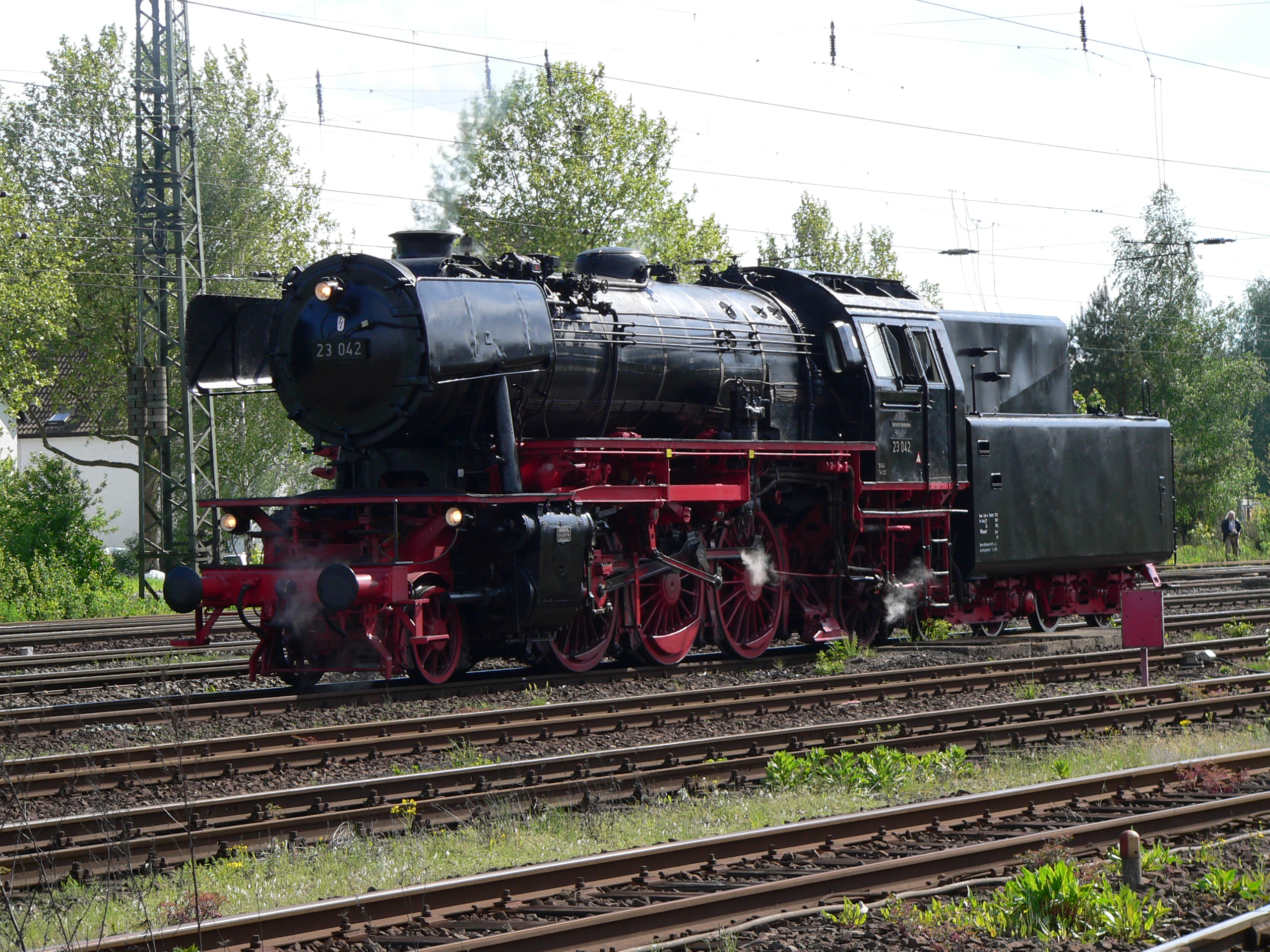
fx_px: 4293
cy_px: 476
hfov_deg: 16.8
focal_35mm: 117
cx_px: 635
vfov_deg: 12.7
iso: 80
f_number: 4
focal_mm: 19.5
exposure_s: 1/320
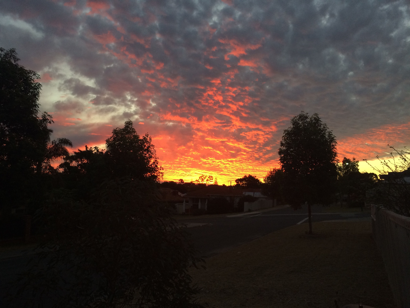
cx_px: 205
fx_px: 343
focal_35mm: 29
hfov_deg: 61.7
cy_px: 154
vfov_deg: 48.2
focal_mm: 4.15
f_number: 2.2
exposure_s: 1/33
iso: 40
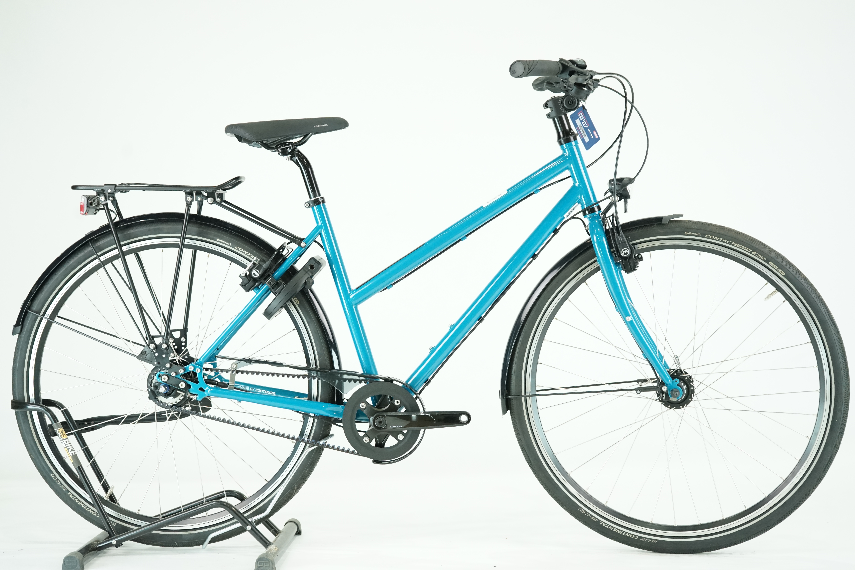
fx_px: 1377
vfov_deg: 23.4
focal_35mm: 58
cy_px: 285
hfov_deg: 34.5
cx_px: 428
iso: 2500
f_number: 5
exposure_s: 1/200
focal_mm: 58
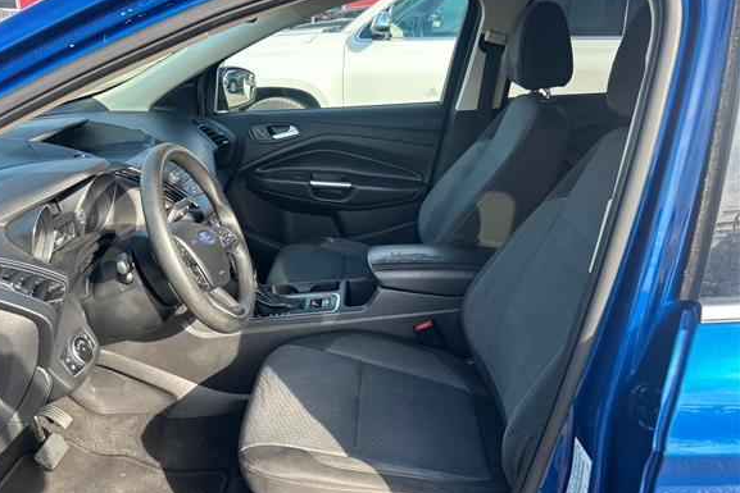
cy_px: 252
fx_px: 617
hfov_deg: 61.8
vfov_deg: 43.6
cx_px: 331
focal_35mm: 30
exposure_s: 1/401
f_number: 1.5
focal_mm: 5.7
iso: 50
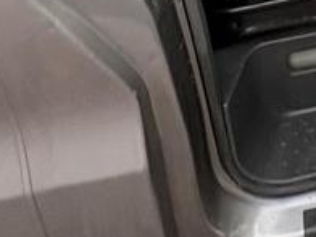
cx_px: 406
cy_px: -229
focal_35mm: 64
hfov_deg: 26.0
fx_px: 584
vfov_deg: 17.2
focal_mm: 2.22
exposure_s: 1/99
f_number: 2.2
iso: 100
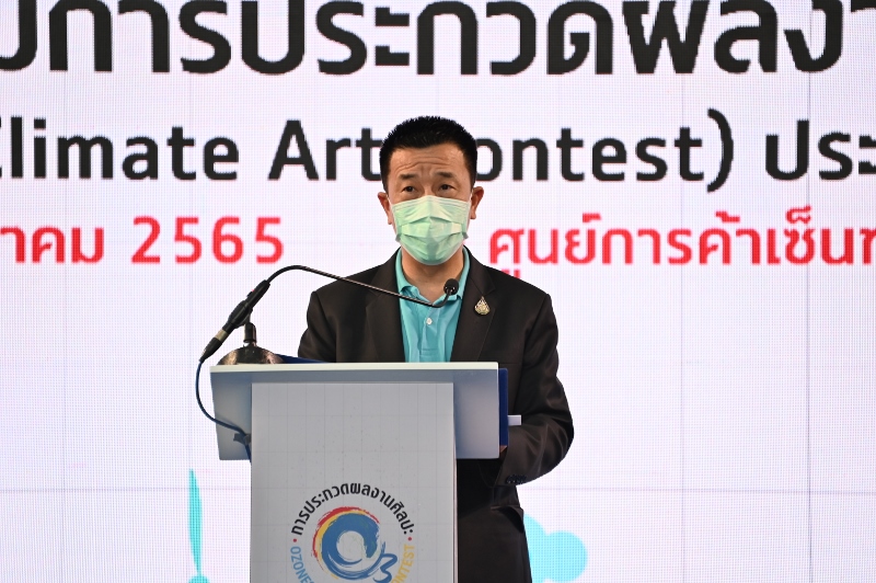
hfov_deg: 6.9
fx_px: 7294
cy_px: 292
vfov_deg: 4.6
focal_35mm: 300
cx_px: 438
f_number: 5.6
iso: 250
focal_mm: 300
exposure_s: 1/40
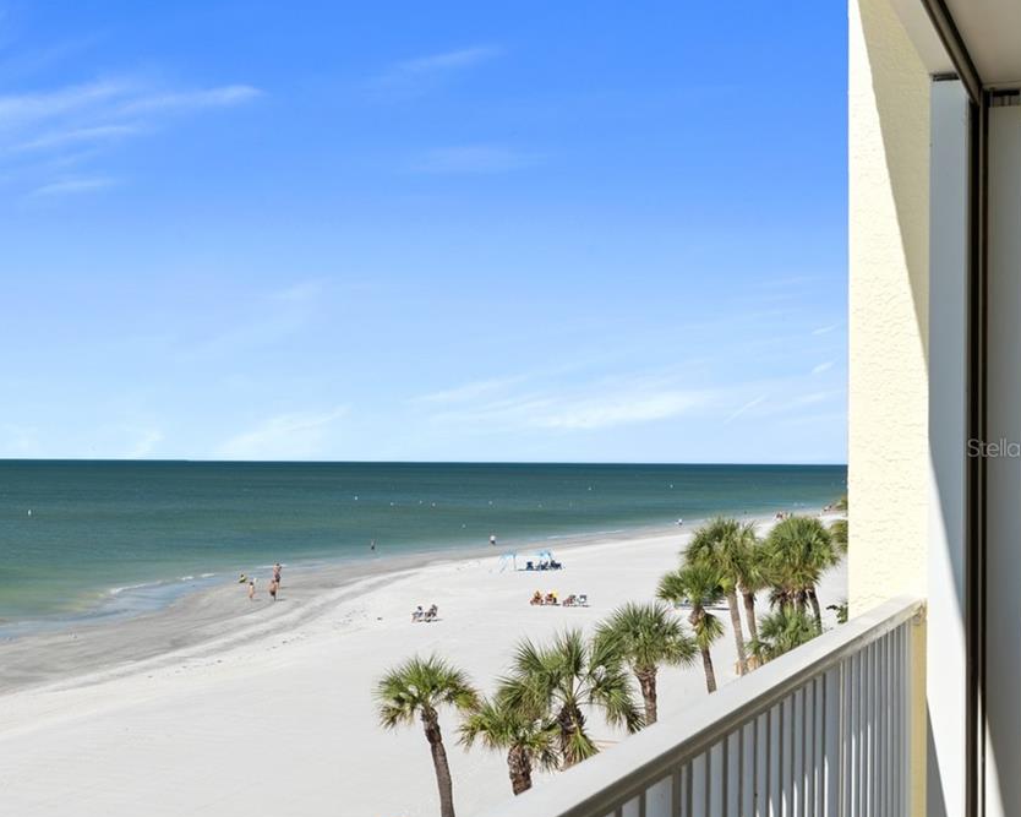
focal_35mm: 63
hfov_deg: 28.8
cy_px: 447
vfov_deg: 24.2
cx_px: 97
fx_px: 1903
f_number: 9
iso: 250
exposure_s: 1/100
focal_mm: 35
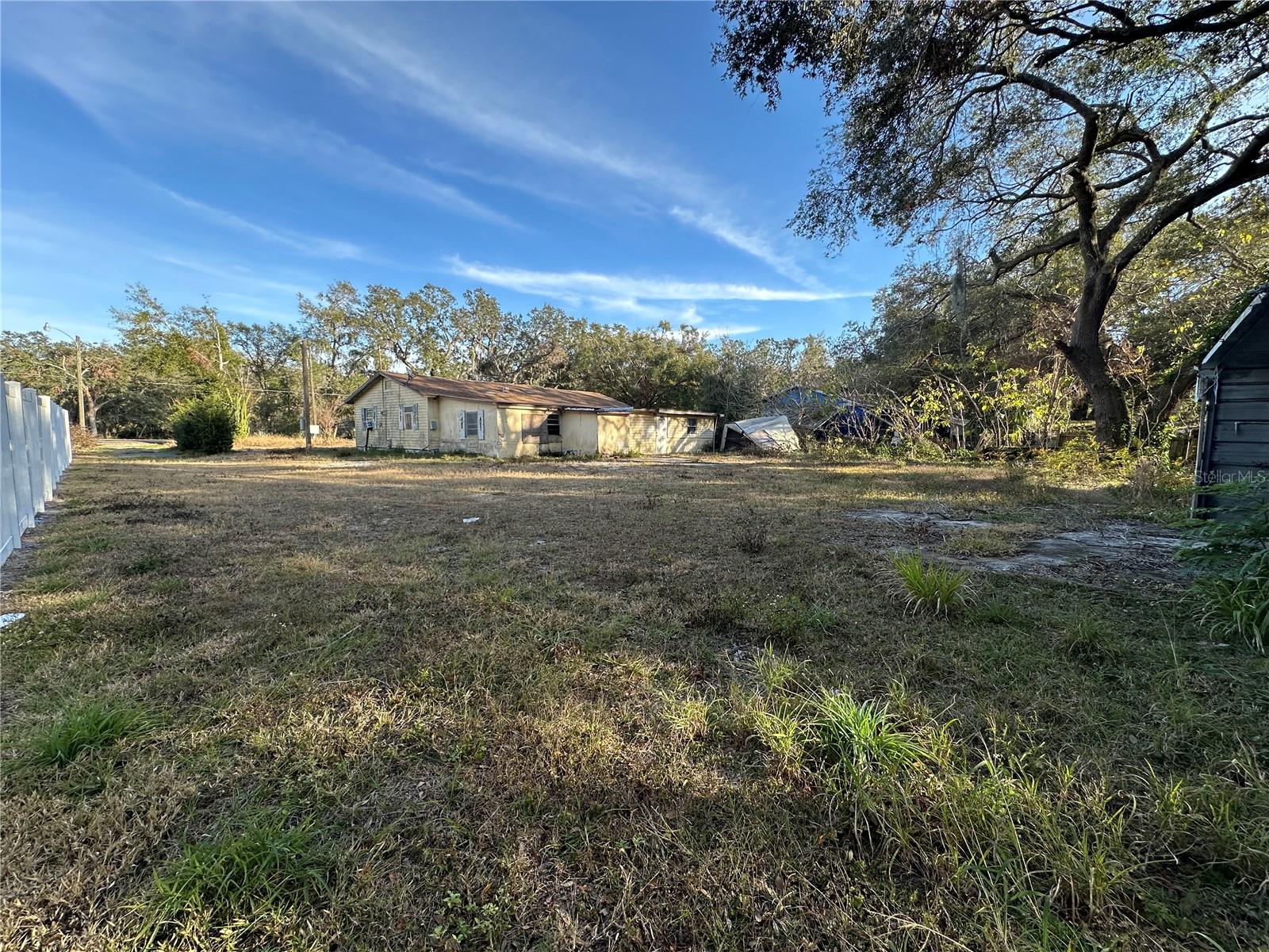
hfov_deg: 102.1
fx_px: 513
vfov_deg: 85.7
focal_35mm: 14
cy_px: 476
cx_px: 634
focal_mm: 2.22
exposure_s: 1/506
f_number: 2.2
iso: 40
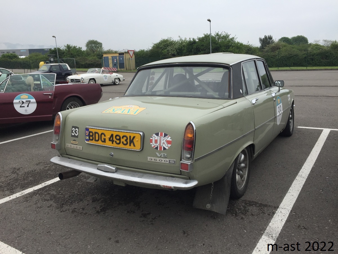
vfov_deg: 48.2
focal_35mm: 29
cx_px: 169
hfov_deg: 61.7
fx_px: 283
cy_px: 127
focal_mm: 4.15
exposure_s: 1/1041
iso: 32
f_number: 2.2
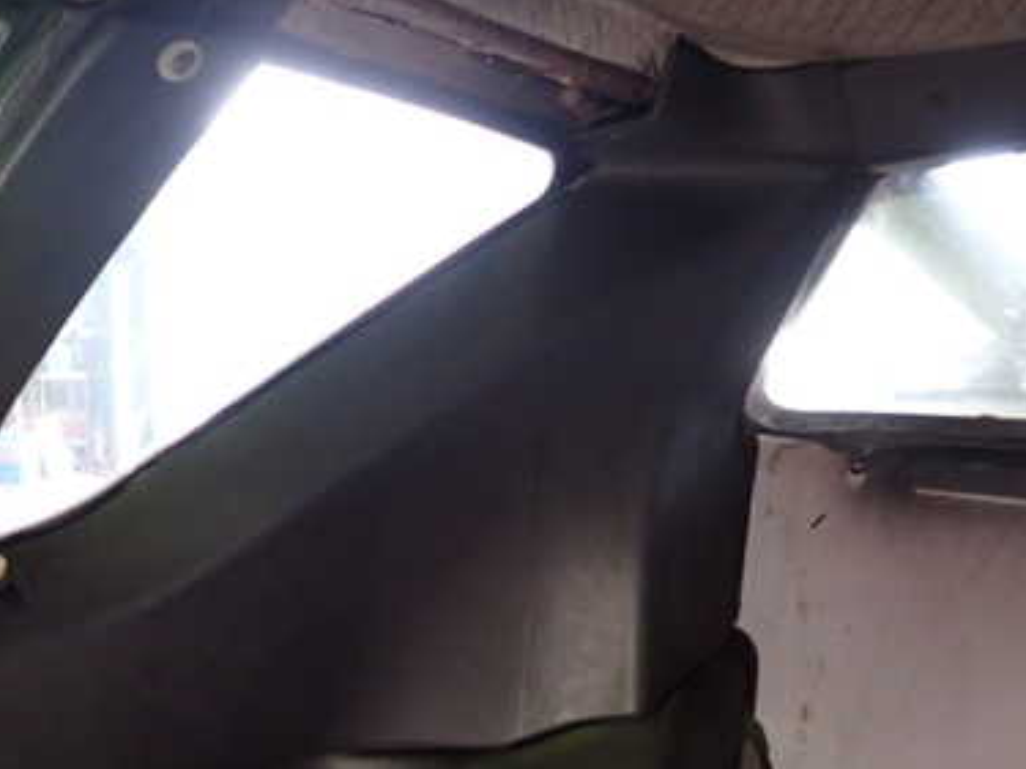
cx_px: 337
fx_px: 1185
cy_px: 495
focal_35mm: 40
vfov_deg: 35.7
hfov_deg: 46.0
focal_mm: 4.5
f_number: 2
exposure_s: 1/30
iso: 800
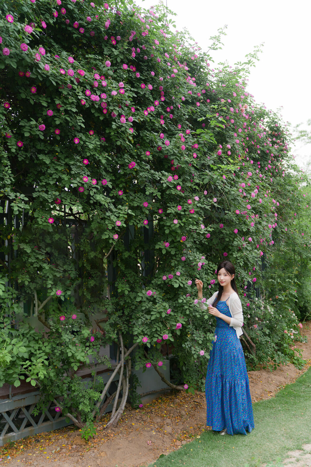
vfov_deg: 65.5
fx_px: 363
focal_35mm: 28
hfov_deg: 46.4
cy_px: 234
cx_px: 156
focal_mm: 28
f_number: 2.8
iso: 100
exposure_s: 1/320
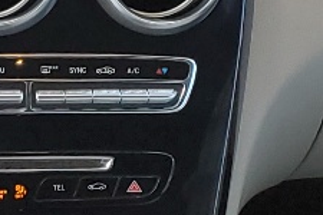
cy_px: 374
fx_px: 1723
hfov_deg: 10.5
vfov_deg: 7.0
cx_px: -56
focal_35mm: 192
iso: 59
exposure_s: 1/120
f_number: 1.5
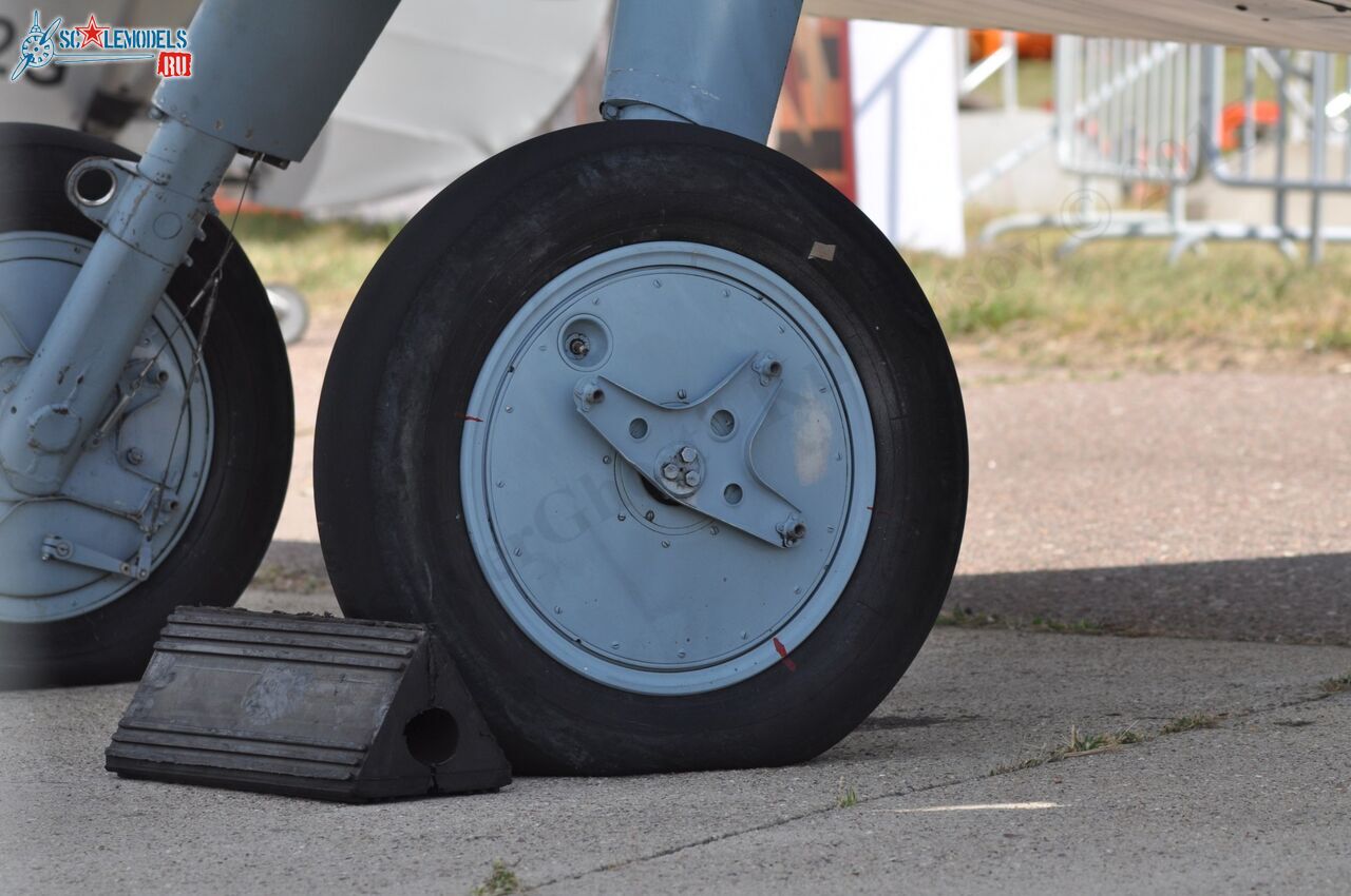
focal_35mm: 232
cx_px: 676
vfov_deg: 5.9
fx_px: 8714
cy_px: 448
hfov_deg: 8.9
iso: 200
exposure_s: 1/320
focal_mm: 155
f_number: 8
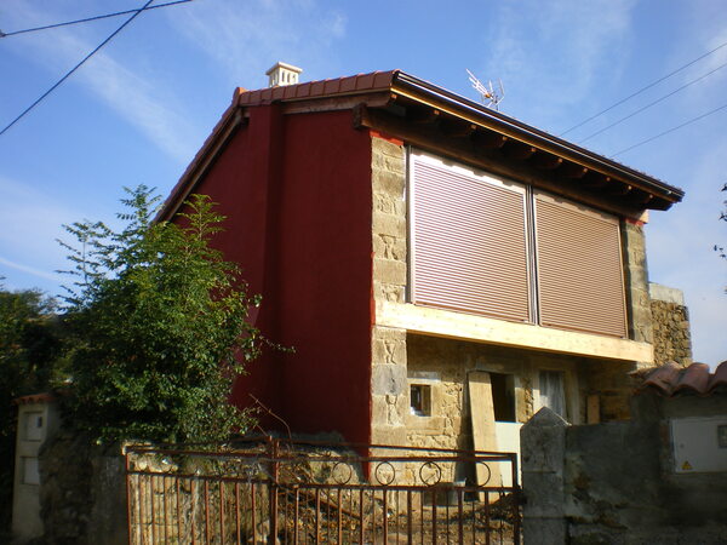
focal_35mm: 36
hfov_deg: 51.4
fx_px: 756
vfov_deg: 39.7
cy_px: 272
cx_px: 364
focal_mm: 6.3
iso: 64
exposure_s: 1/400
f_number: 4.6
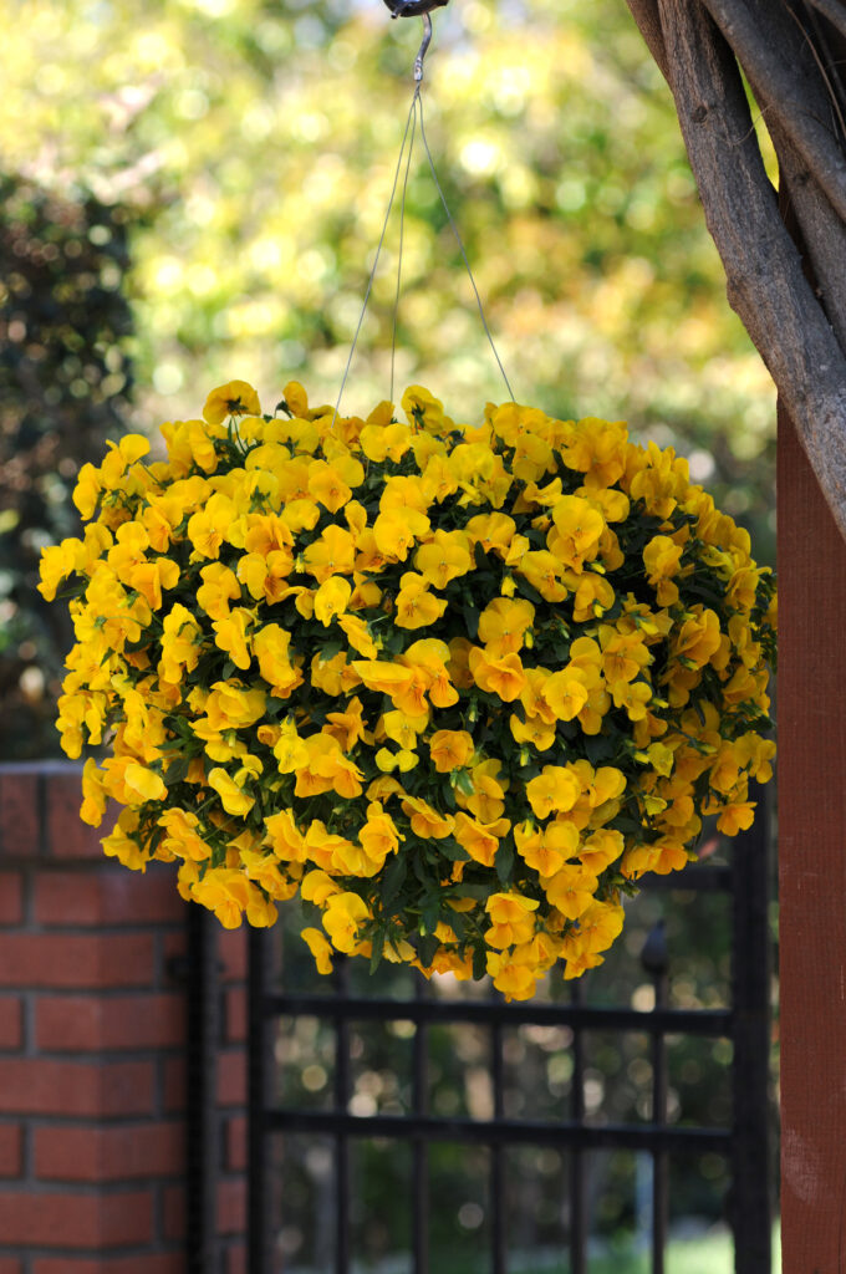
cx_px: 423
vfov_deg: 9.5
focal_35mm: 218
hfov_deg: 6.3
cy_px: 637
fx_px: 7687
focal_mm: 145
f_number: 5.6
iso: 200
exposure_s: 1/250
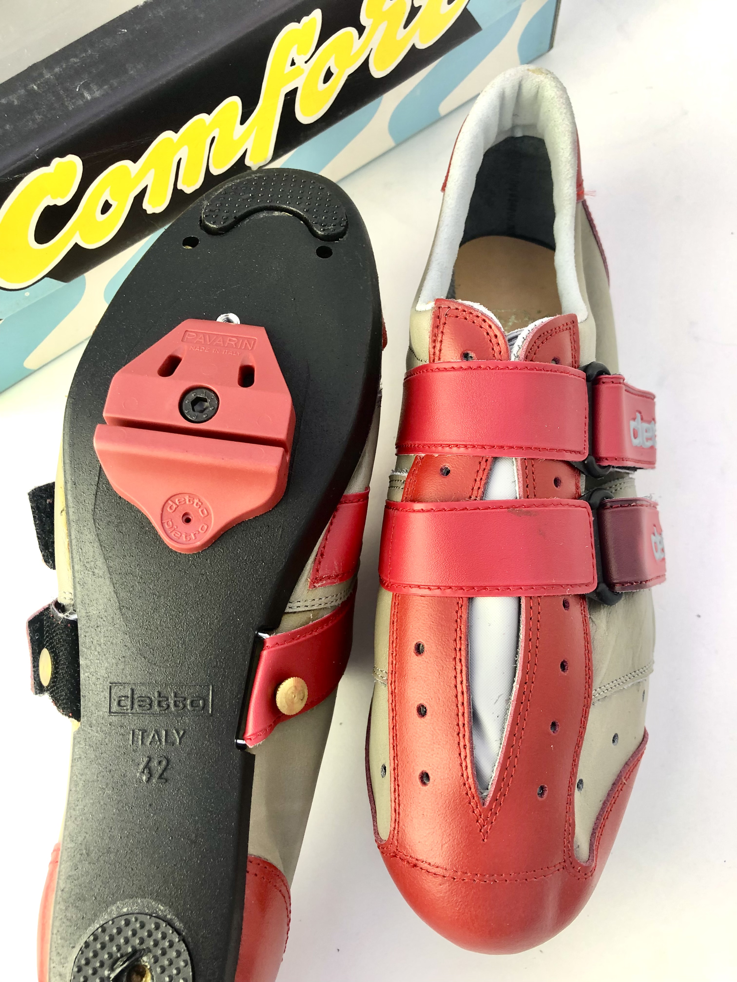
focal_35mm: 28
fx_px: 795
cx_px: 368
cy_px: 491
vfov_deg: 63.4
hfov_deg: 49.8
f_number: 1.8
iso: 32
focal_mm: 3.99
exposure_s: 1/50
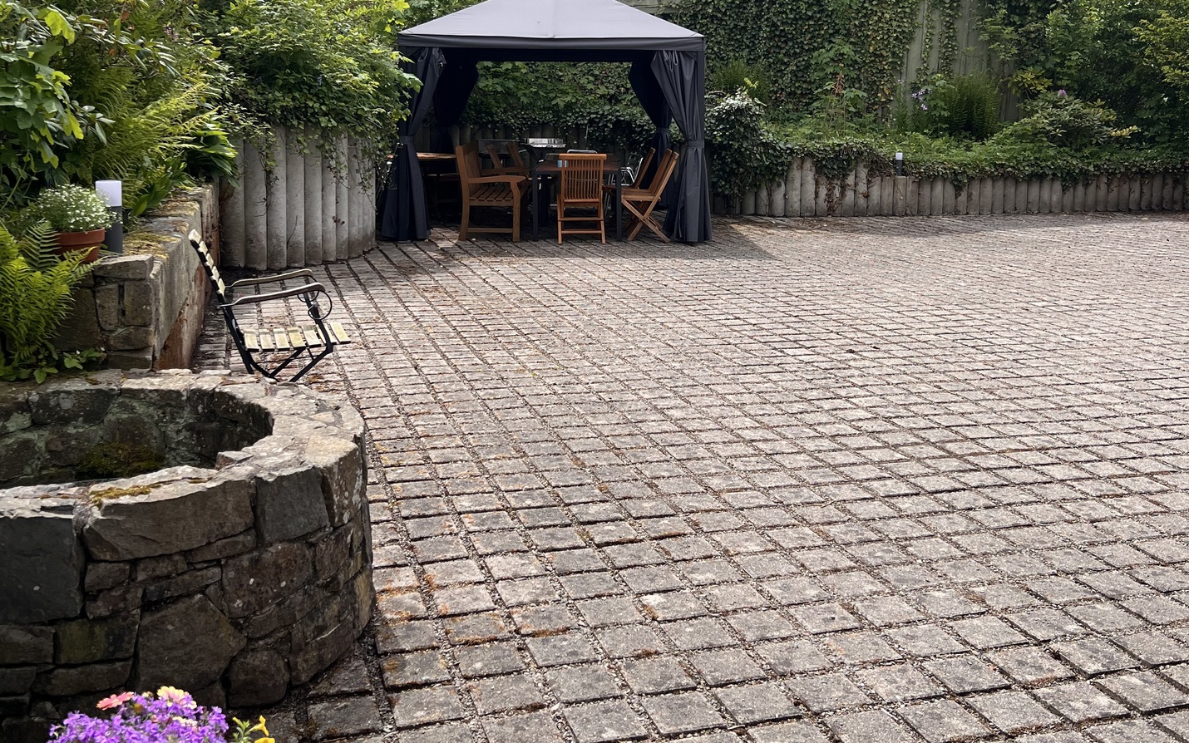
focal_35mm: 37
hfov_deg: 52.7
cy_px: 209
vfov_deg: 33.9
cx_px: 594
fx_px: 1199
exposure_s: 1/2513
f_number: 1.5
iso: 50
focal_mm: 5.7
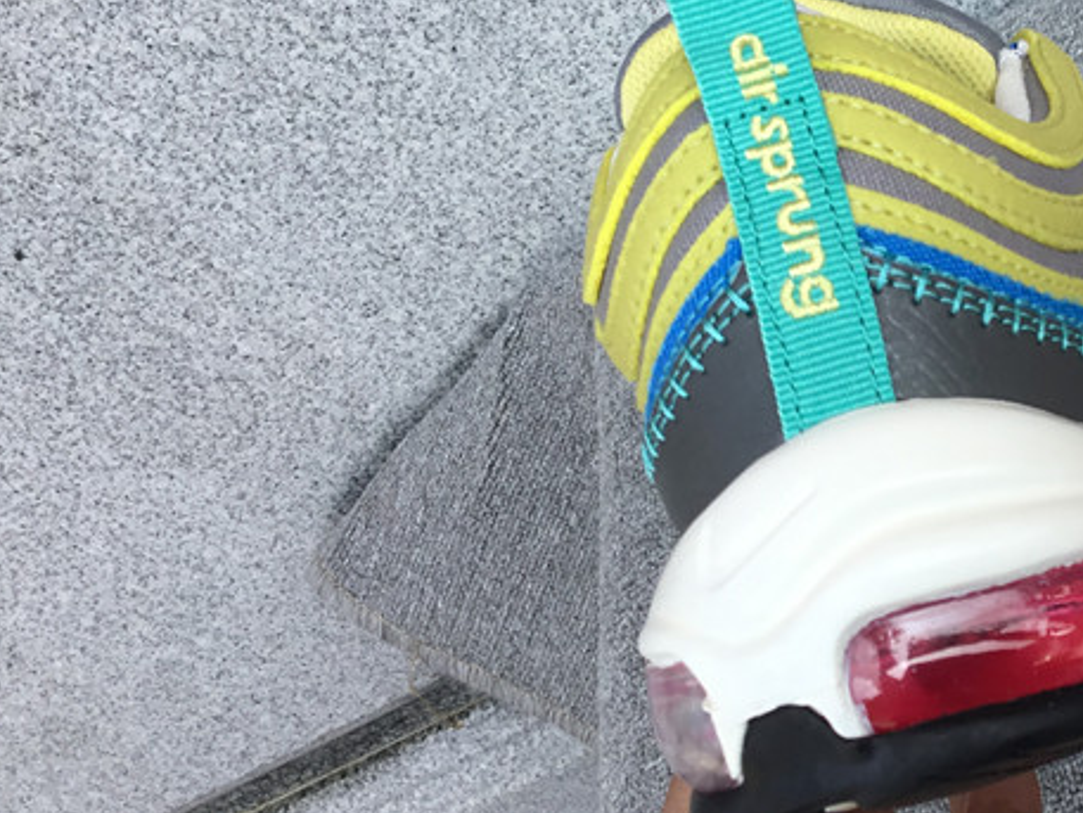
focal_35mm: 61
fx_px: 1909
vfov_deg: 23.8
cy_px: 226
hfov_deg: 30.1
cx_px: 1012
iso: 25
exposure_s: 1/646
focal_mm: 3.3
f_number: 2.4
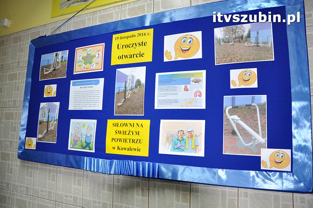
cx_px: 156
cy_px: 104
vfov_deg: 47.8
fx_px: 235
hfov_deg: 67.4
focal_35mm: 27
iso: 1000
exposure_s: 1/60
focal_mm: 18
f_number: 4.5
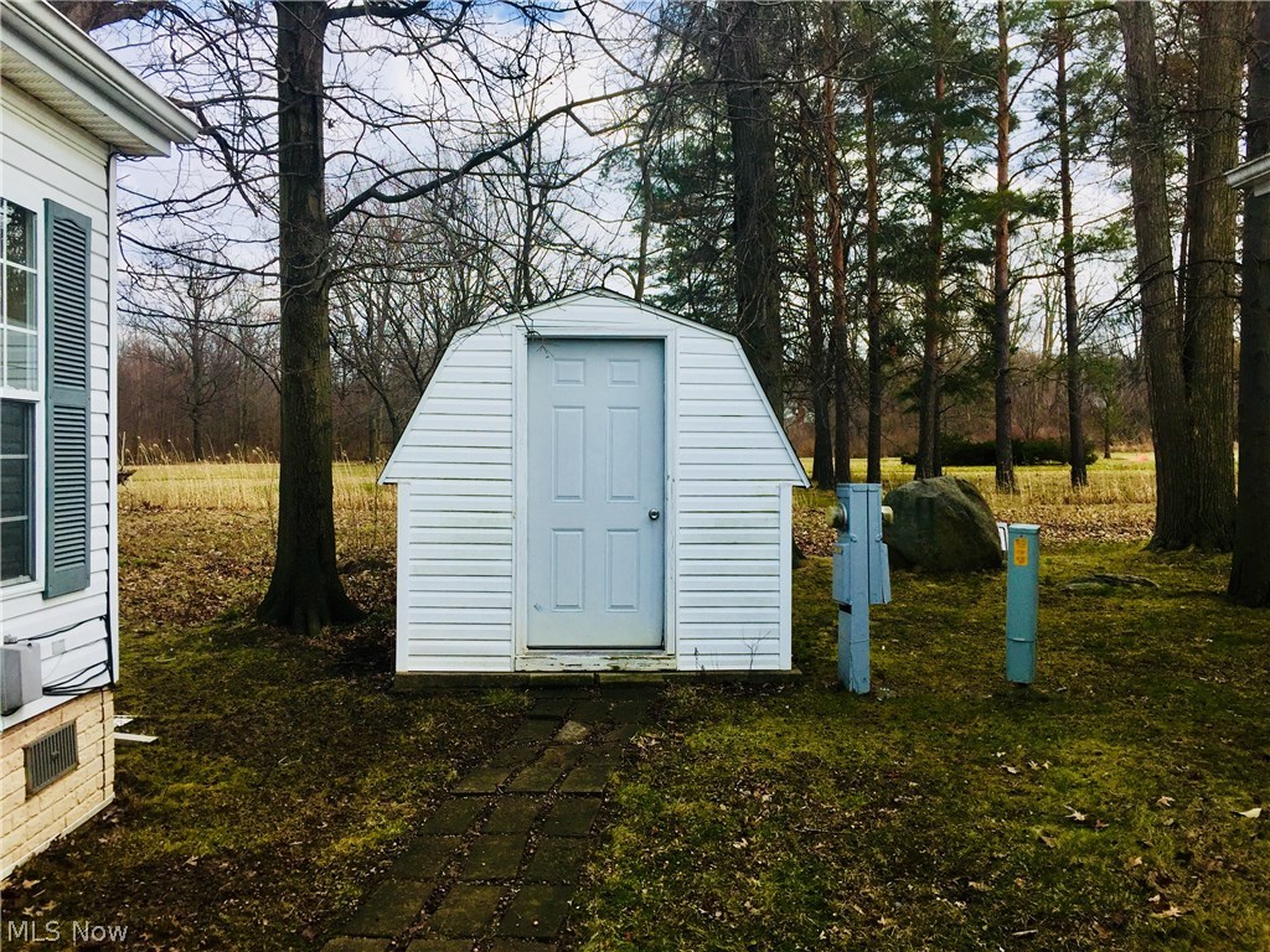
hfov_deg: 61.7
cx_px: 635
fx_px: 1064
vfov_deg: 48.2
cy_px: 476
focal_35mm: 29
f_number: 2.2
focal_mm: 4.15
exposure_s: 1/1068
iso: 32
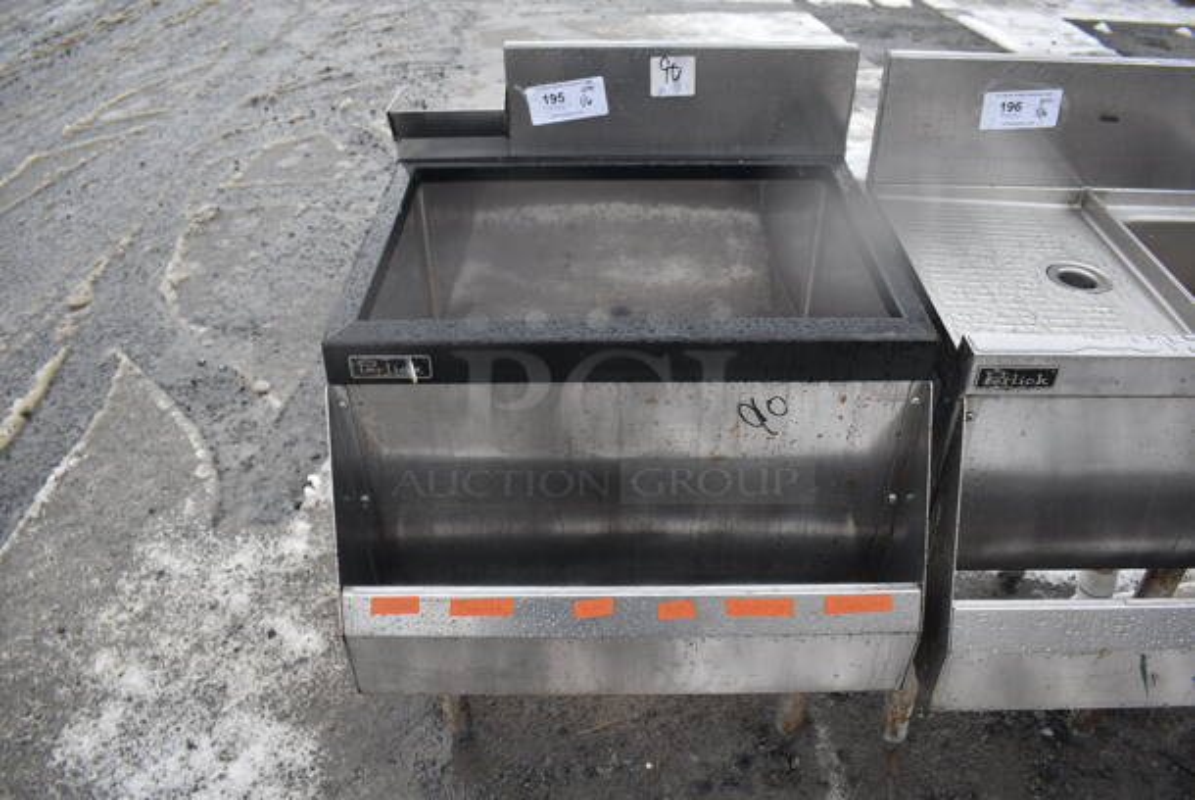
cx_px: 598
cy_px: 400
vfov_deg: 48.0
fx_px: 897
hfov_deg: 67.3
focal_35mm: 27
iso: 220
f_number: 5.6
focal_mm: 18
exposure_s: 1/125
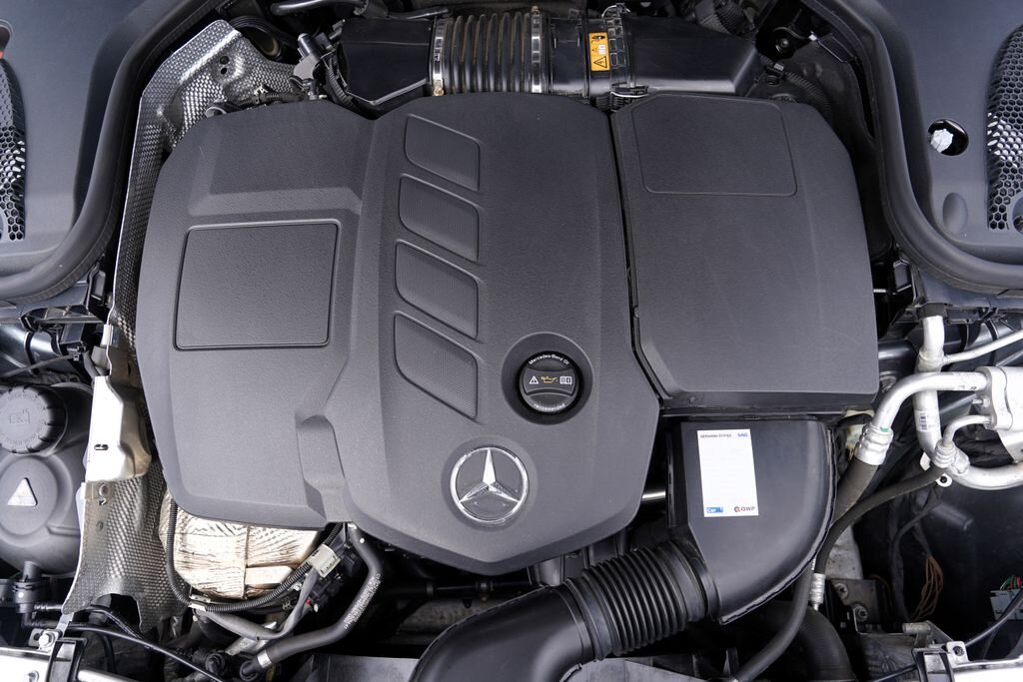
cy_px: 341
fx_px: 682
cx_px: 512
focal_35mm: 24
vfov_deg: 53.1
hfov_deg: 73.7
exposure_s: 1/80
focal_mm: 24
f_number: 4.5
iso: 100
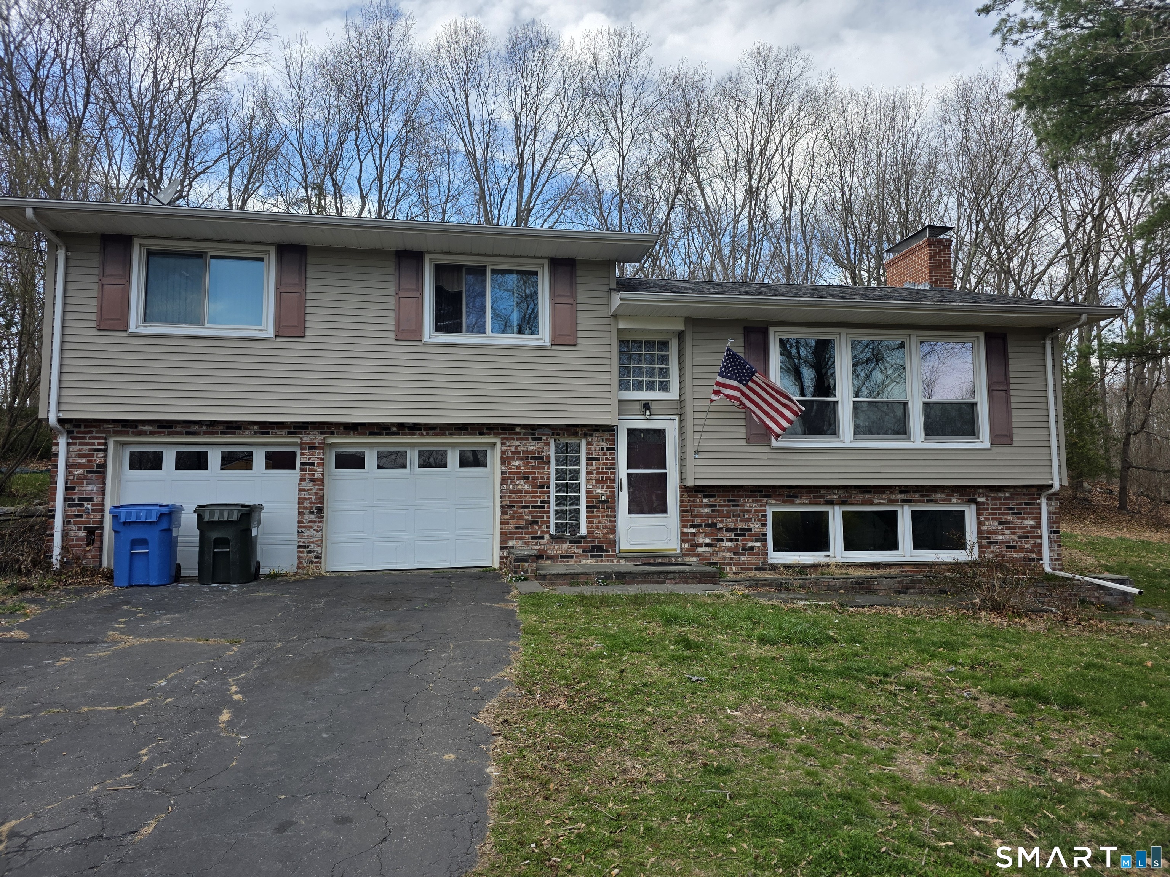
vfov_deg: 58.9
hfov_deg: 73.9
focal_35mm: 23
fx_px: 777
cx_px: 585
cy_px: 438
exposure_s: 1/1677
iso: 80
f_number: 1.7
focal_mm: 6.3
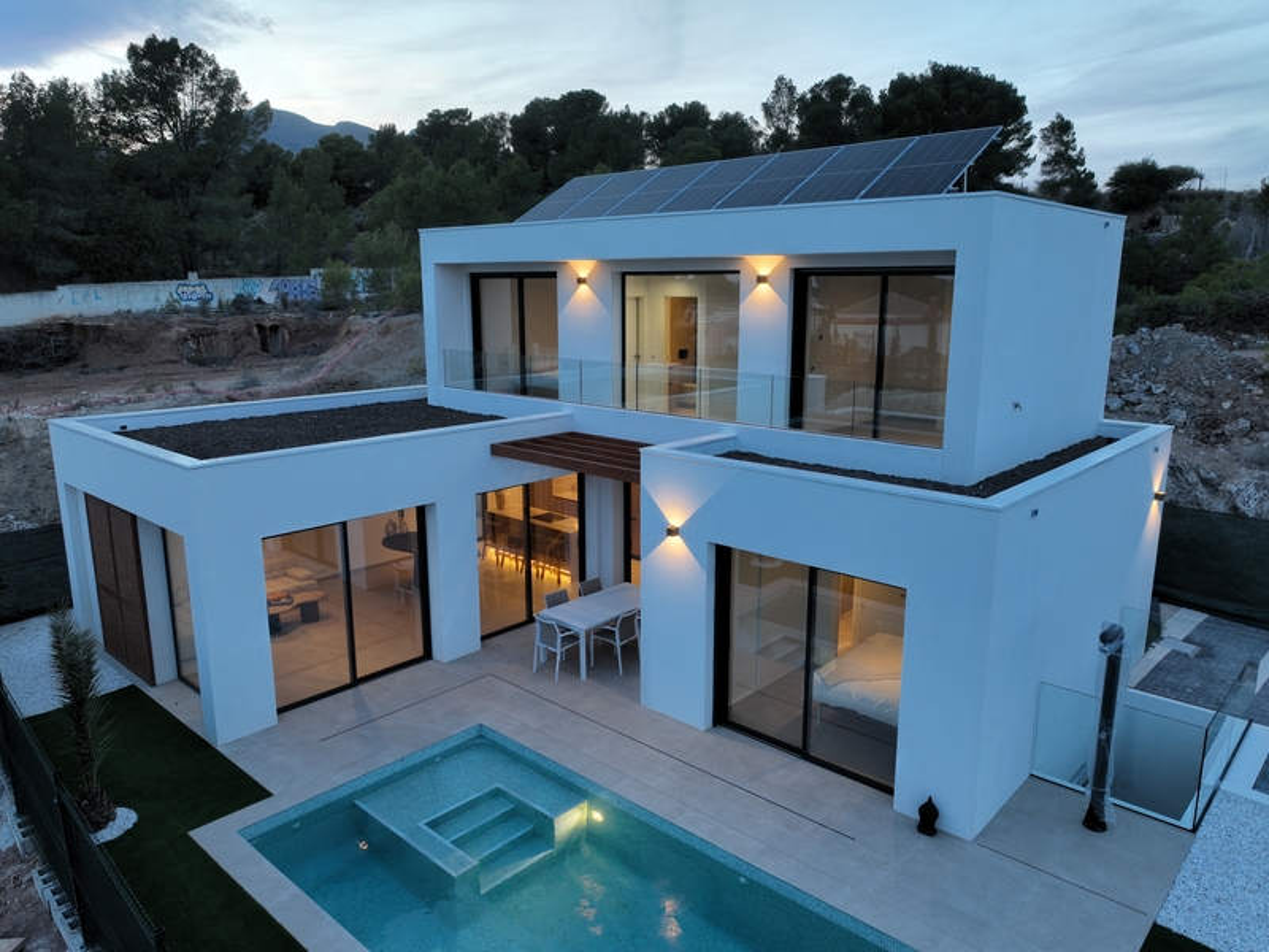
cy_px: 476
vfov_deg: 56.8
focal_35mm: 24
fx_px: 880
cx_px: 634
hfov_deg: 71.6
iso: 200
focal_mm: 12.29
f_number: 2.8
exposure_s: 1/40
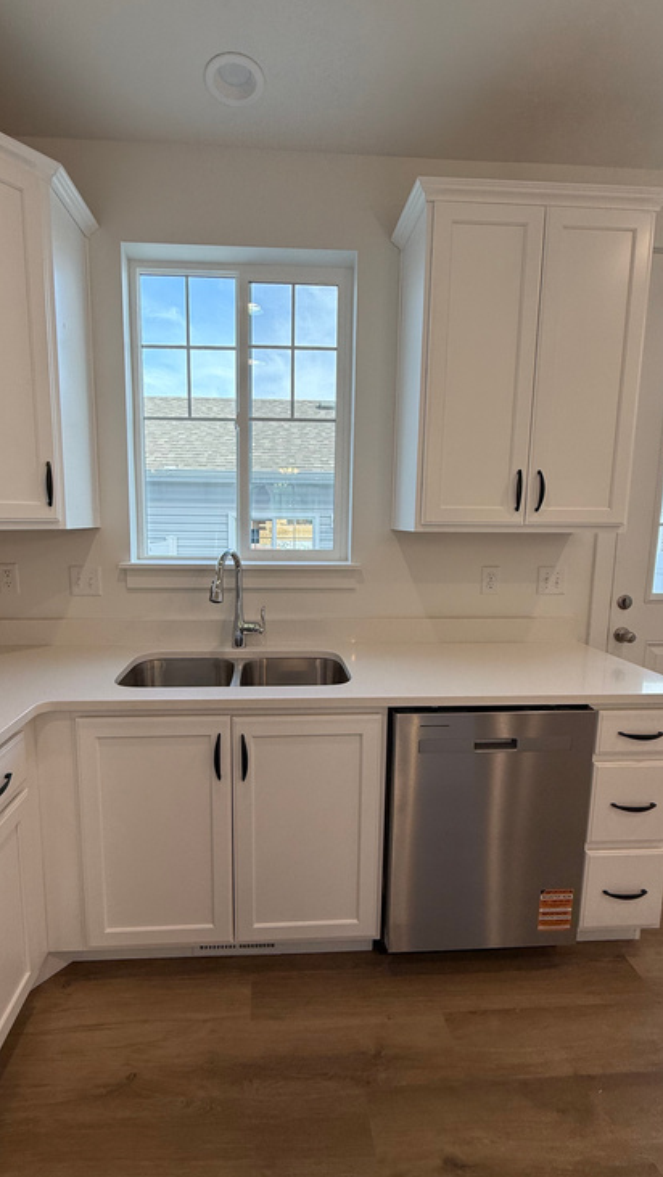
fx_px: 500
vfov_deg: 99.4
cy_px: 584
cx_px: 294
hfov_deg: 66.9
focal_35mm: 16
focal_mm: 2.22
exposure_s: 1/185
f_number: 2.2
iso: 50
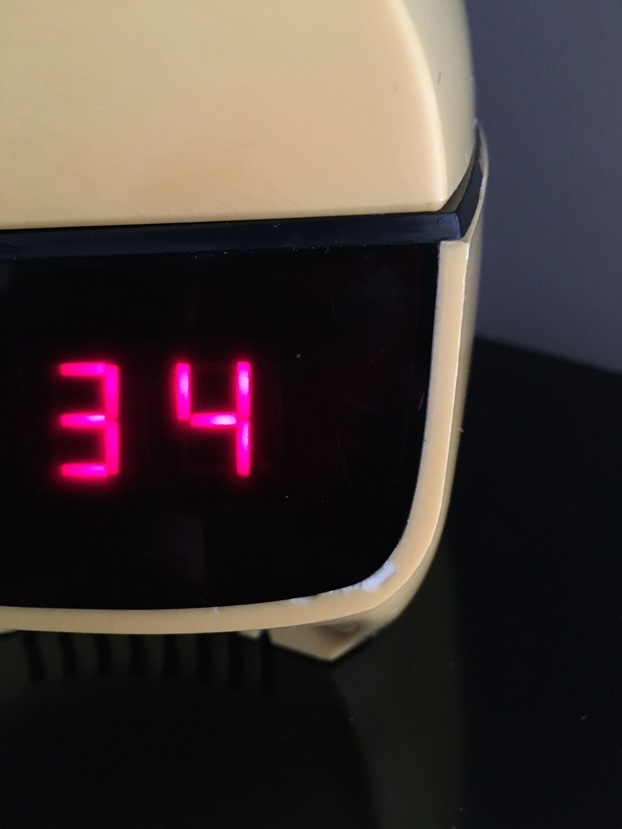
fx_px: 695
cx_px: 311
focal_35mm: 29
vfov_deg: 61.7
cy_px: 414
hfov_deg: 48.2
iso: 500
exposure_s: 1/17
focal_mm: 4.15
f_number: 2.2
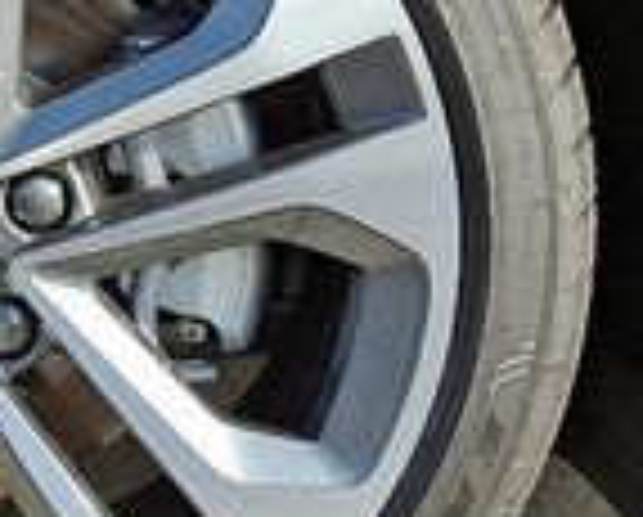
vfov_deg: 14.1
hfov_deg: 17.0
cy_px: 144
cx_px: -76
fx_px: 2079
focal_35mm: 109
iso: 25
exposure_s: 1/667
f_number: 1.8
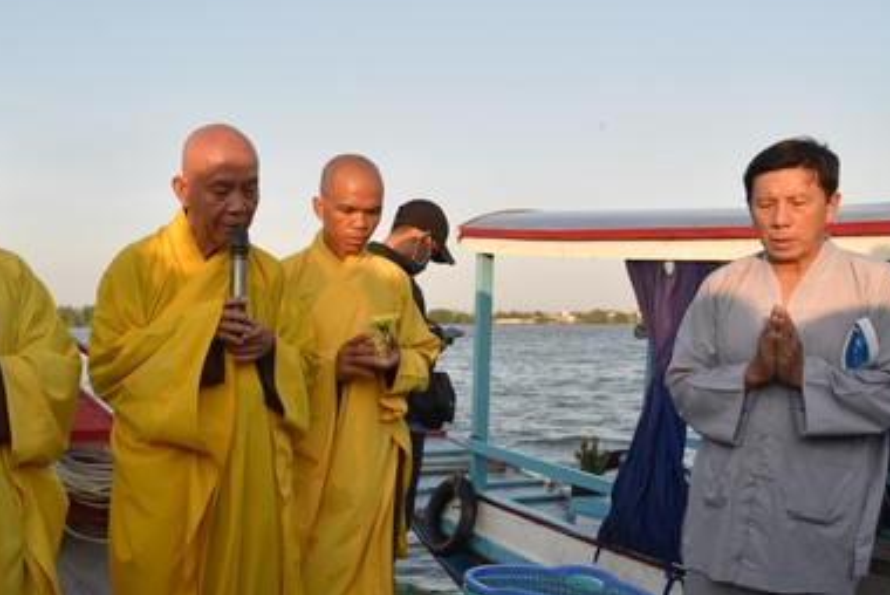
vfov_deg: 32.2
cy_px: 433
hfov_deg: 45.7
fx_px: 1014
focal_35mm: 41
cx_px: 218
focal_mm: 24
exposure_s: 1/250
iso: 400
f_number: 8
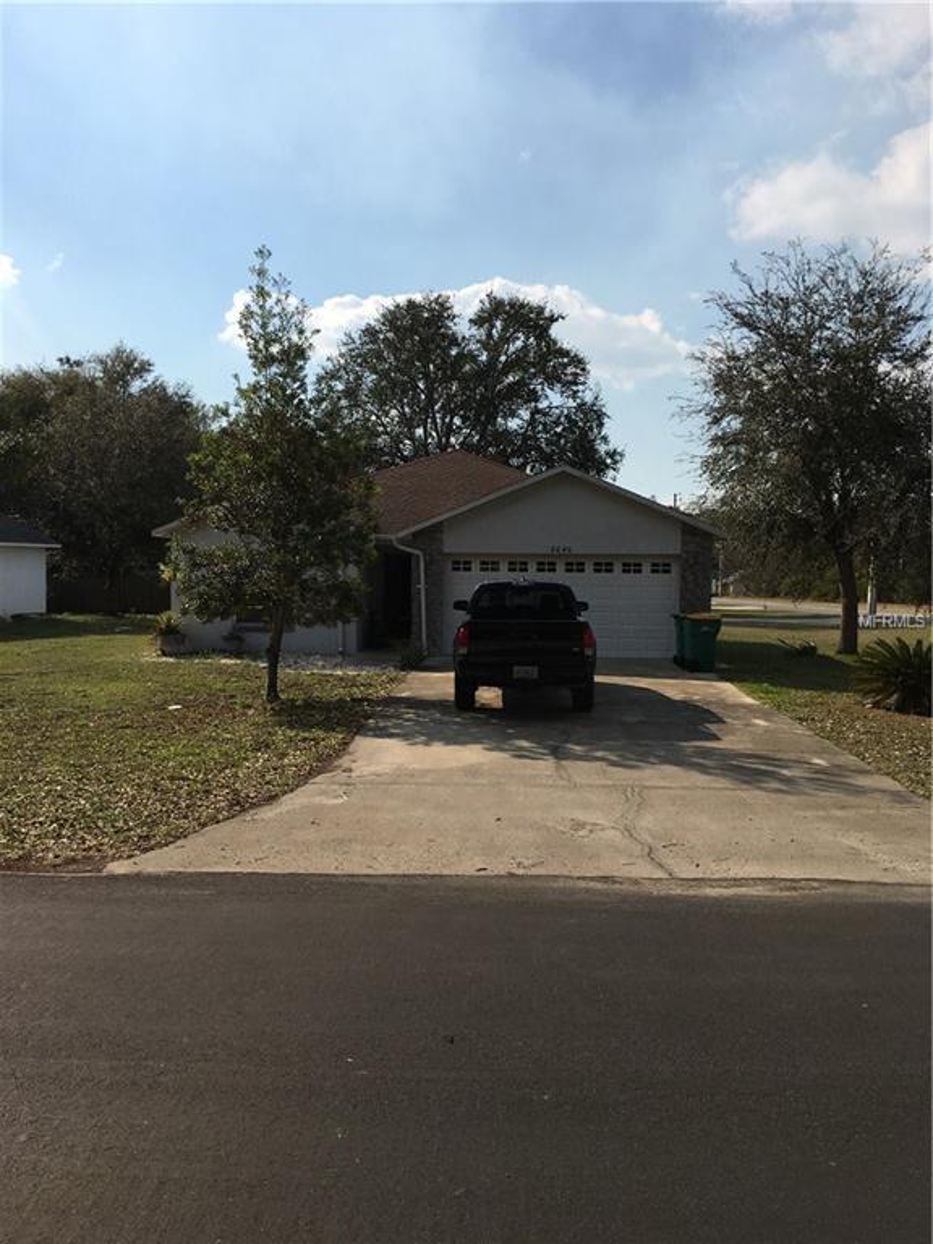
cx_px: 466
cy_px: 622
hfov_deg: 48.2
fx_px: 1042
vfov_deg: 61.7
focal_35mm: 29
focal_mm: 4.15
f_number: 2.2
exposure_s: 1/3077
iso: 25
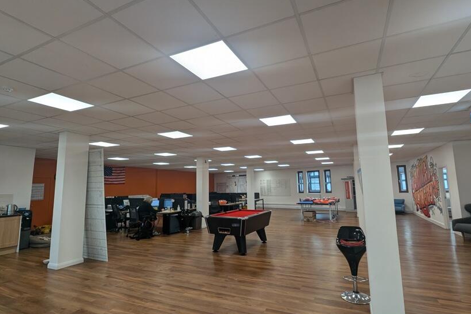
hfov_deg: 93.3
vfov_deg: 70.4
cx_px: 239
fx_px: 222
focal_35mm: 17
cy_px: 156
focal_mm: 1.95
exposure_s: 1/100
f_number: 2.2
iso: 65
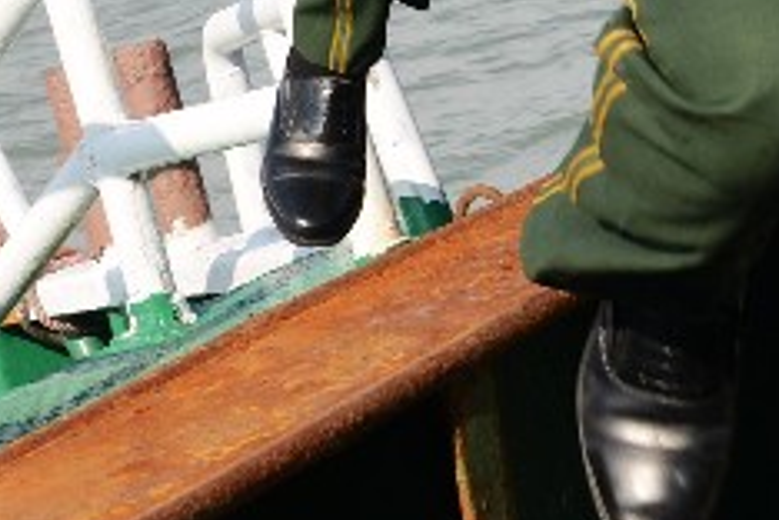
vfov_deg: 8.2
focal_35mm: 164
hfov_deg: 12.5
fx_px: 3549
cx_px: 206
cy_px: -322
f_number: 5.6
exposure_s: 1/500
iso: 100
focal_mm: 24
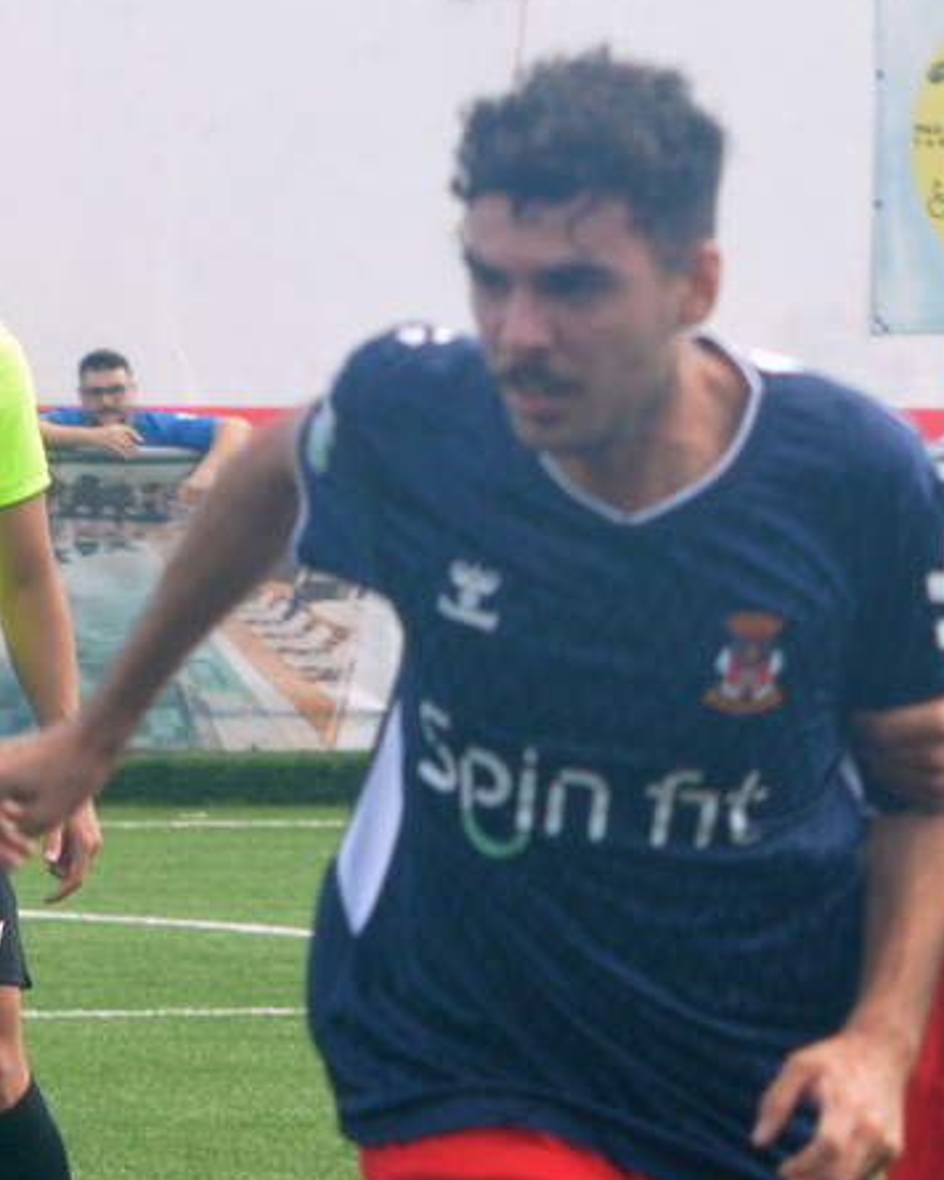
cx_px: 34
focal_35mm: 522
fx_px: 18230
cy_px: 1246
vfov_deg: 3.7
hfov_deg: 3.0
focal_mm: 110
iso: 400
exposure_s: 1/400
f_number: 8
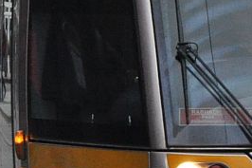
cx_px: 121
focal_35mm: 679
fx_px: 4748
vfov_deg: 2.0
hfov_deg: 3.0
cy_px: -56
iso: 1600
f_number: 5.6
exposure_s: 1/500
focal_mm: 85
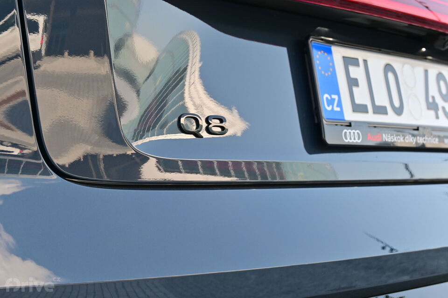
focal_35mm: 70
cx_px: 224
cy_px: 149
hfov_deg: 28.6
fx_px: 877
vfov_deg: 19.3
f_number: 6
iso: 100
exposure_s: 1/100
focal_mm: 47
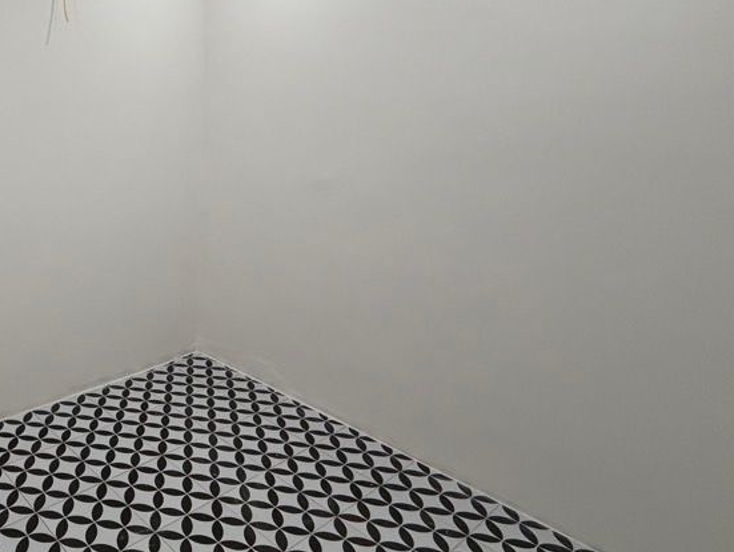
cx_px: 93
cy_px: 159
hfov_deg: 58.9
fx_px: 552
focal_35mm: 26
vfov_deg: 51.5
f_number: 2.2
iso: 320
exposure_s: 1/108
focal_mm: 2.22
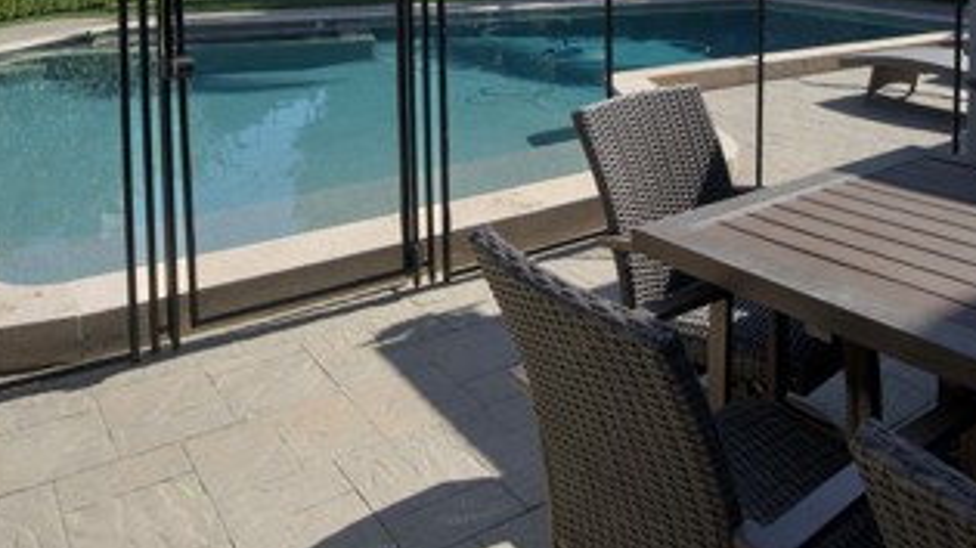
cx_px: 576
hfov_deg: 57.7
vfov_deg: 31.4
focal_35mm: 34
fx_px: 880
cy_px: -31
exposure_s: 1/200
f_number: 7.1
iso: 100
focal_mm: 16
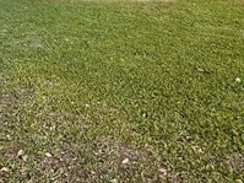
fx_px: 317
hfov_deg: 37.9
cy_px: -50
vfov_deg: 27.3
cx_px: 5
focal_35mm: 45
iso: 50
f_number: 2.2
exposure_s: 1/290
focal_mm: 2.22
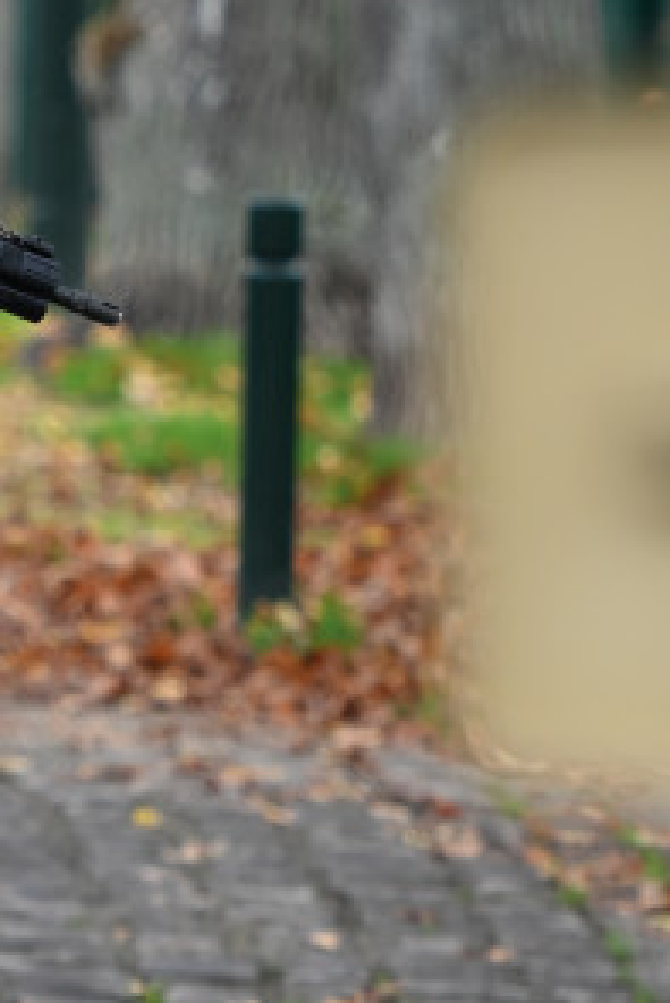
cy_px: -177
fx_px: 21748
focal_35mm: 780
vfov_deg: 2.6
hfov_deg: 1.8
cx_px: -253
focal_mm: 150
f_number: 2.8
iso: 125
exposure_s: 1/320
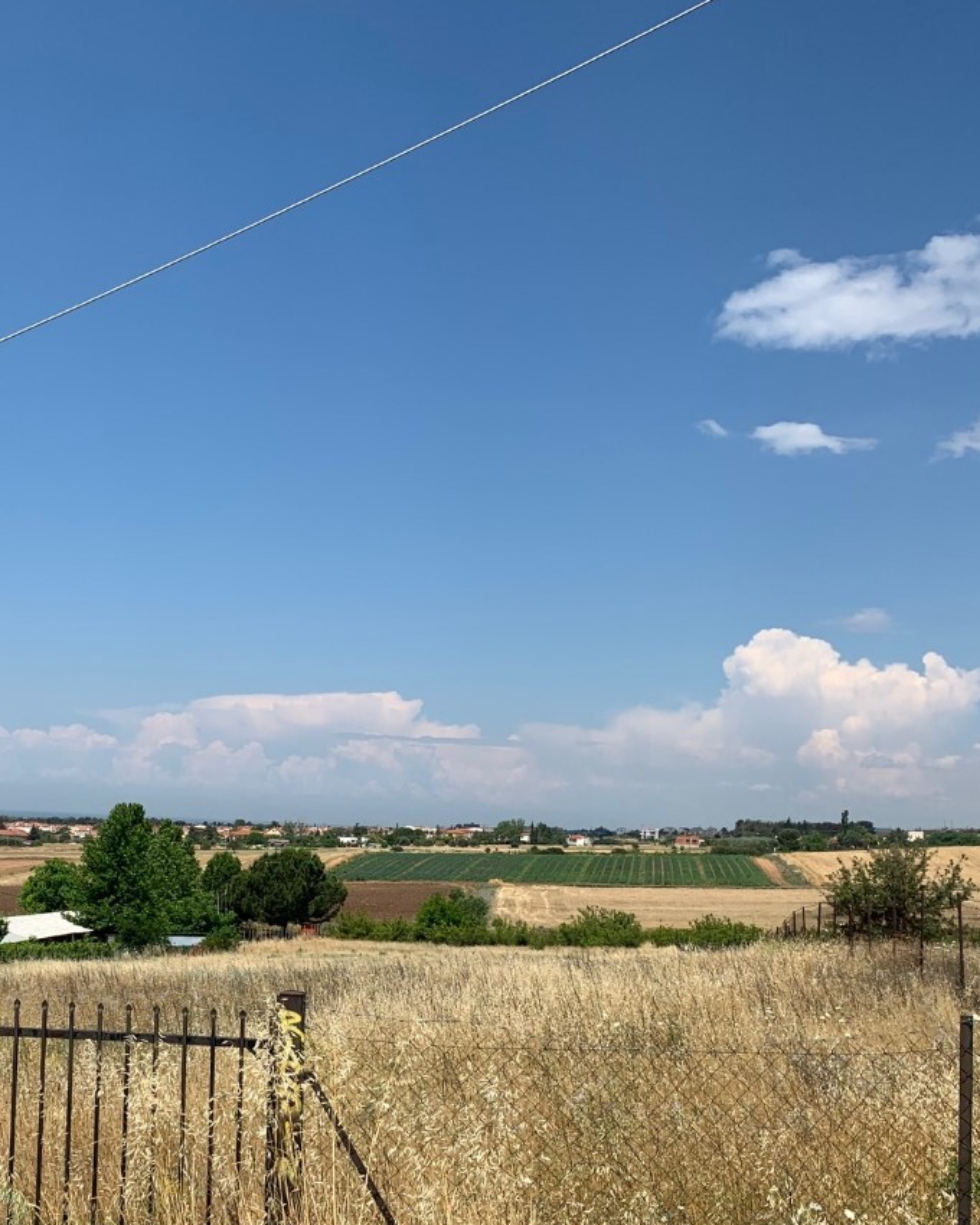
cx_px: 183
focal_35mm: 43
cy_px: 751
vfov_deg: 42.6
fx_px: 1559
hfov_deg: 33.8
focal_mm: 4.25
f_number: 1.8
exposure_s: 1/3521
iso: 25
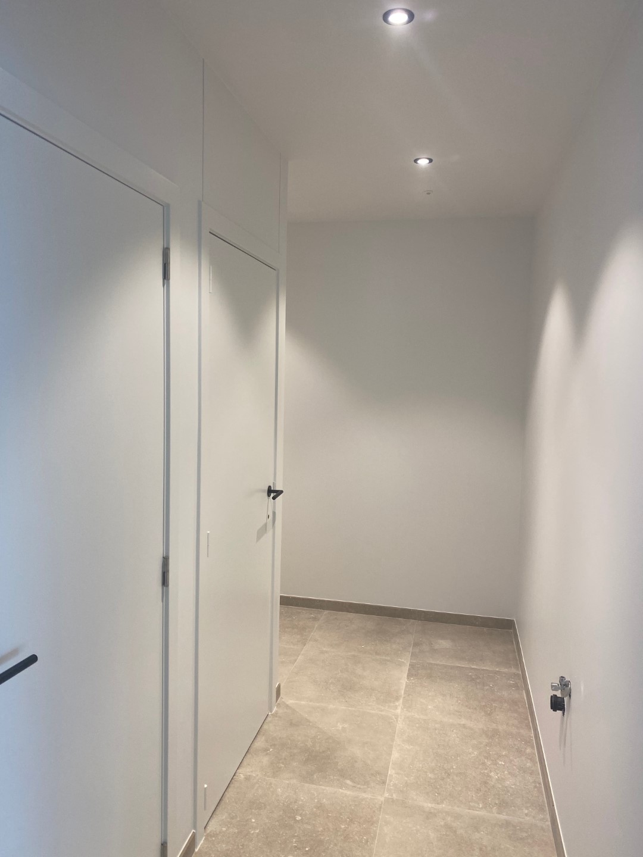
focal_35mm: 26
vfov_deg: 67.3
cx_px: 322
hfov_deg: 53.1
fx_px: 644
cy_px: 428
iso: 100
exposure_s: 1/100
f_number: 1.8
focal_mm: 4.25
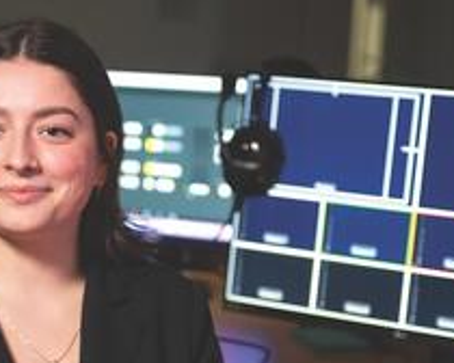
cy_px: 308
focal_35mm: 125
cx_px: 197
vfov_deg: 12.3
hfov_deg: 15.4
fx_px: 1680
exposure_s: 1/20
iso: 1000
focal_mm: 56
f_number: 2.8
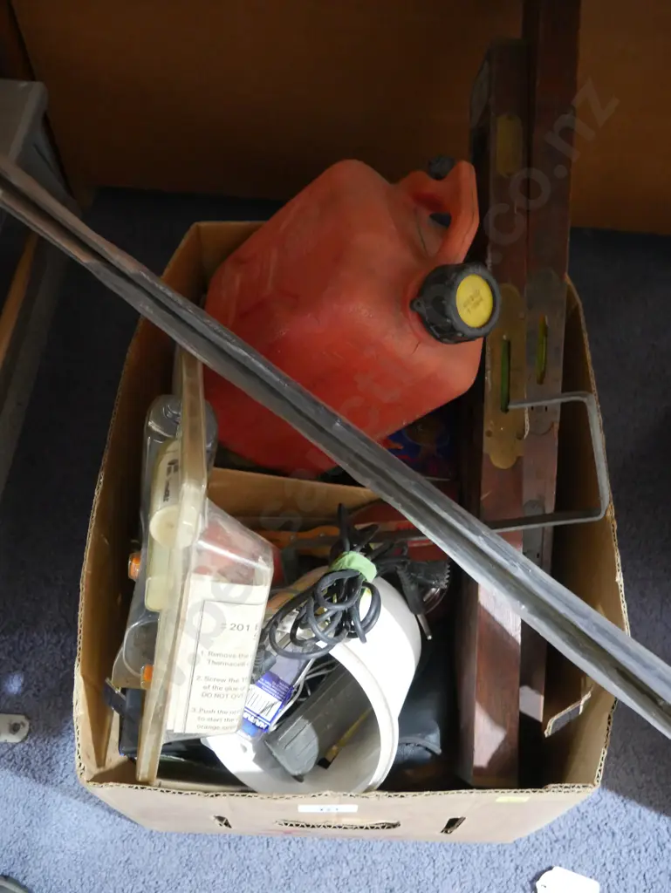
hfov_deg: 46.8
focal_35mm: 30
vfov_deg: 59.9
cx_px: 336
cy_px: 446
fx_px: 775
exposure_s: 1/30
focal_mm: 15
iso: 3200
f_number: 3.6
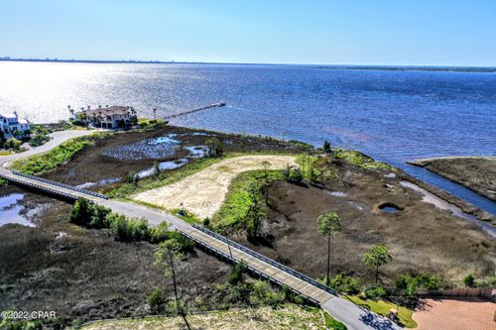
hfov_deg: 65.5
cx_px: 248
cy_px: 165
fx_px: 386
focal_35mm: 28
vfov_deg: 46.4
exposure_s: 1/2500
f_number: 2.8
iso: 100
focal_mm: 10.26
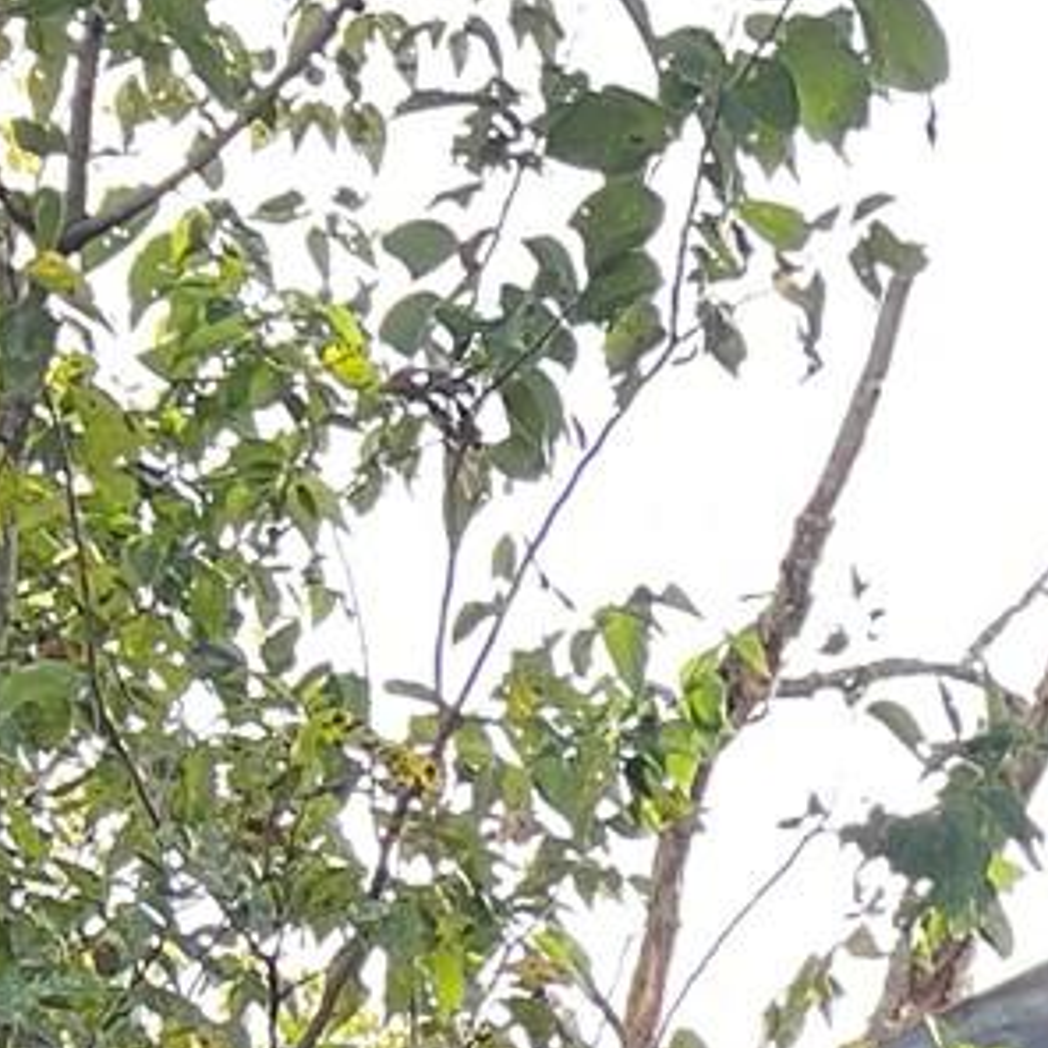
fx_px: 5446
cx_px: 2701
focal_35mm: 159
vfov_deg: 9.6
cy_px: 2599
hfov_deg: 9.5
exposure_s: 1/231
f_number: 1.5
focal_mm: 5.7
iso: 40
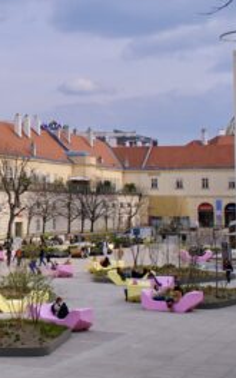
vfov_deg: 42.6
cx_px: -31
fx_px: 484
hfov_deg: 25.2
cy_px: 193
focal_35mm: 47
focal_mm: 19.7
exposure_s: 1/2400
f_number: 3.6
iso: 250
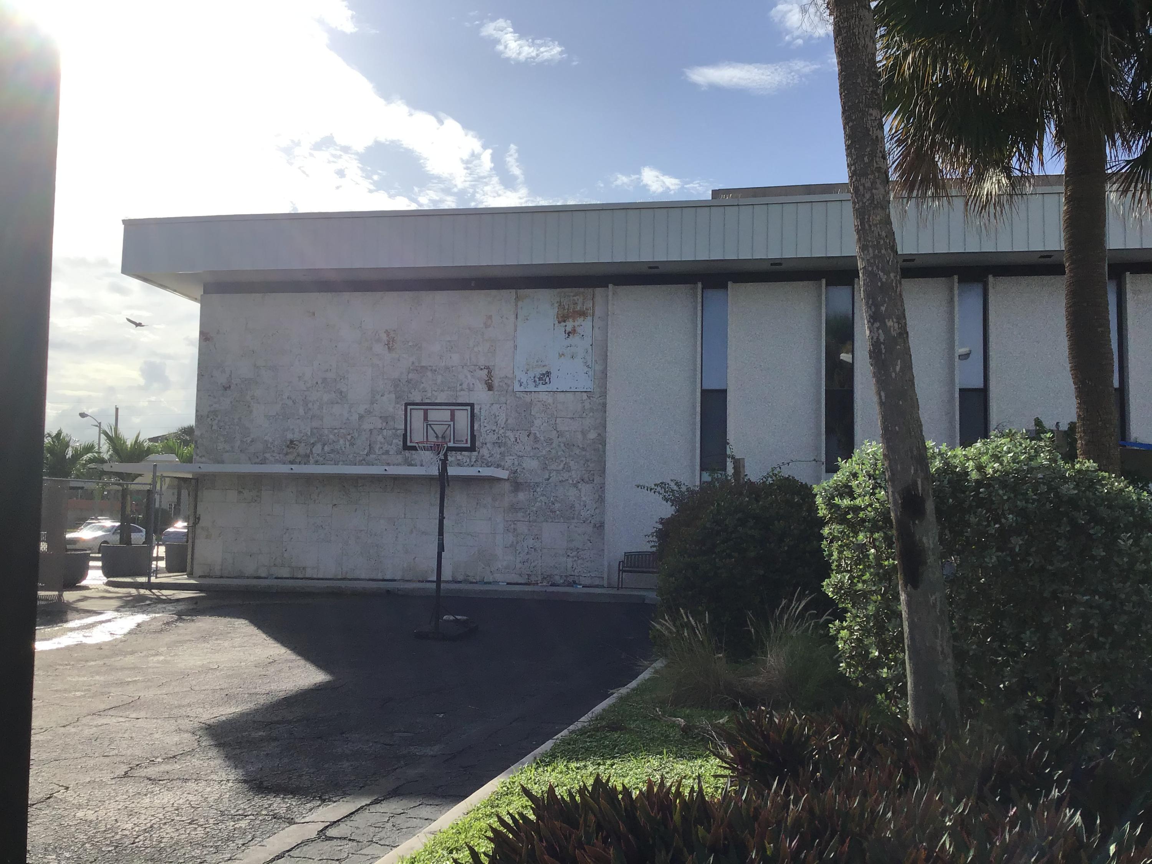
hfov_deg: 58.4
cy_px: 432
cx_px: 576
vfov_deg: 45.4
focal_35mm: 31
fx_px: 1032
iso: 25
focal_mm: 3.3
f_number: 2.4
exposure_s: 1/2092
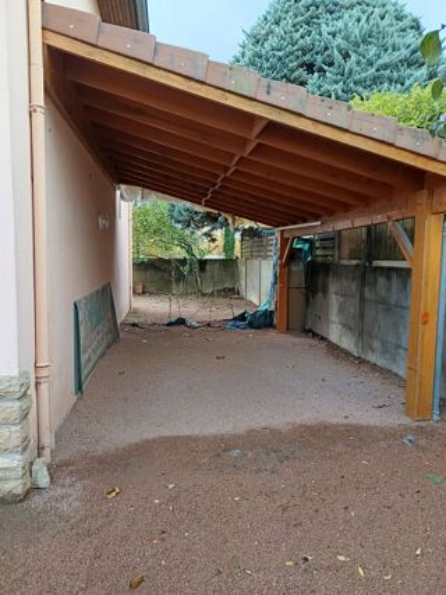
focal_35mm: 24
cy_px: 298
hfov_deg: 56.8
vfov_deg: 71.6
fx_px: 413
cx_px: 223
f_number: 1.7
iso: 122
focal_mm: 5.31
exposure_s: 1/50
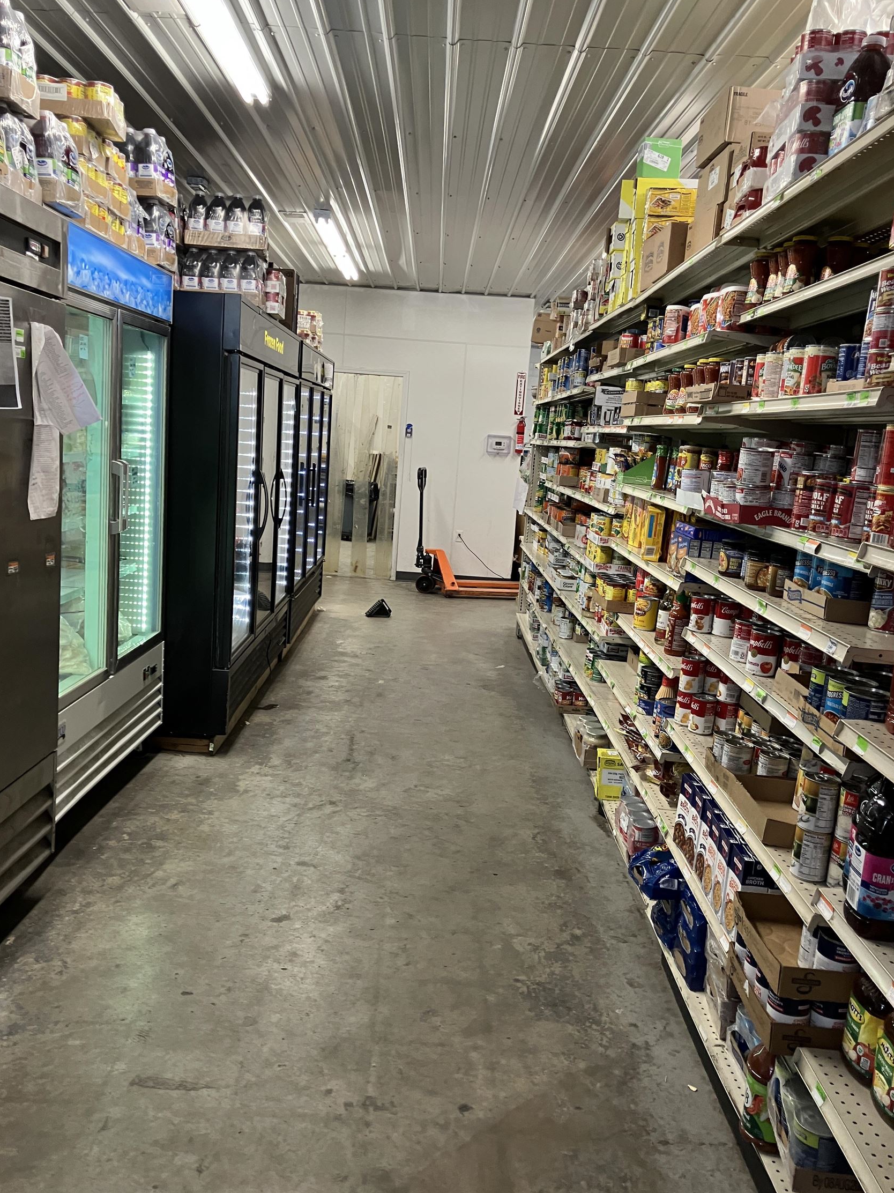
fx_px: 999
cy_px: 586
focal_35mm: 29
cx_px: 435
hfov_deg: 48.2
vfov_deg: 61.7
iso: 125
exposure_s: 1/60
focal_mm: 3.99
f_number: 1.8
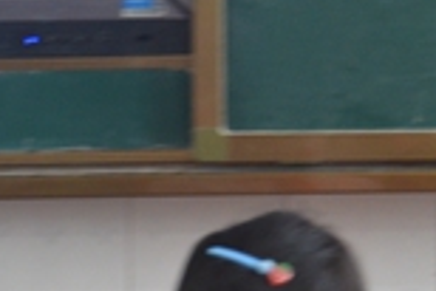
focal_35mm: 467
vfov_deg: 2.9
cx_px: 527
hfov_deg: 4.4
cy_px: -172
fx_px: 5662
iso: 800
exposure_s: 1/30
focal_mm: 75
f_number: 5.3
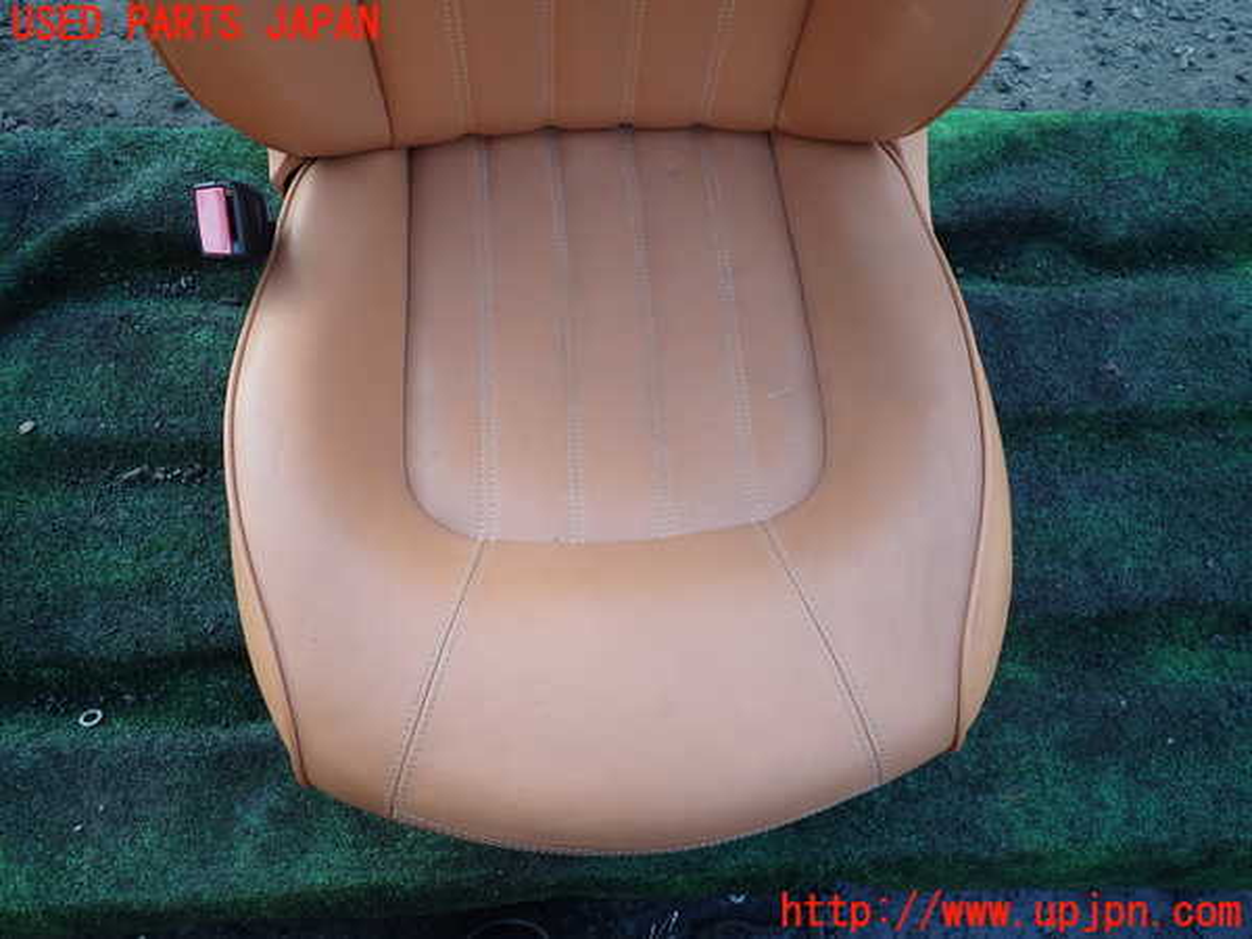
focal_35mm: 25
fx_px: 904
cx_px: 626
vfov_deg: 54.9
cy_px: 470
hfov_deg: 69.4
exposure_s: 1/100
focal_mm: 4.5
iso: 100
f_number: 2
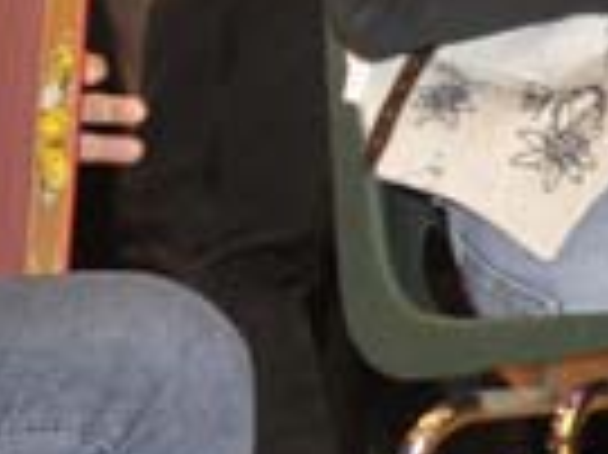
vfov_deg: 5.2
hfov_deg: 6.6
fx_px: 4984
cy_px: -184
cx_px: 1572
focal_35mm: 284
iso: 720
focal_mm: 26
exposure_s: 1/60
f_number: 5
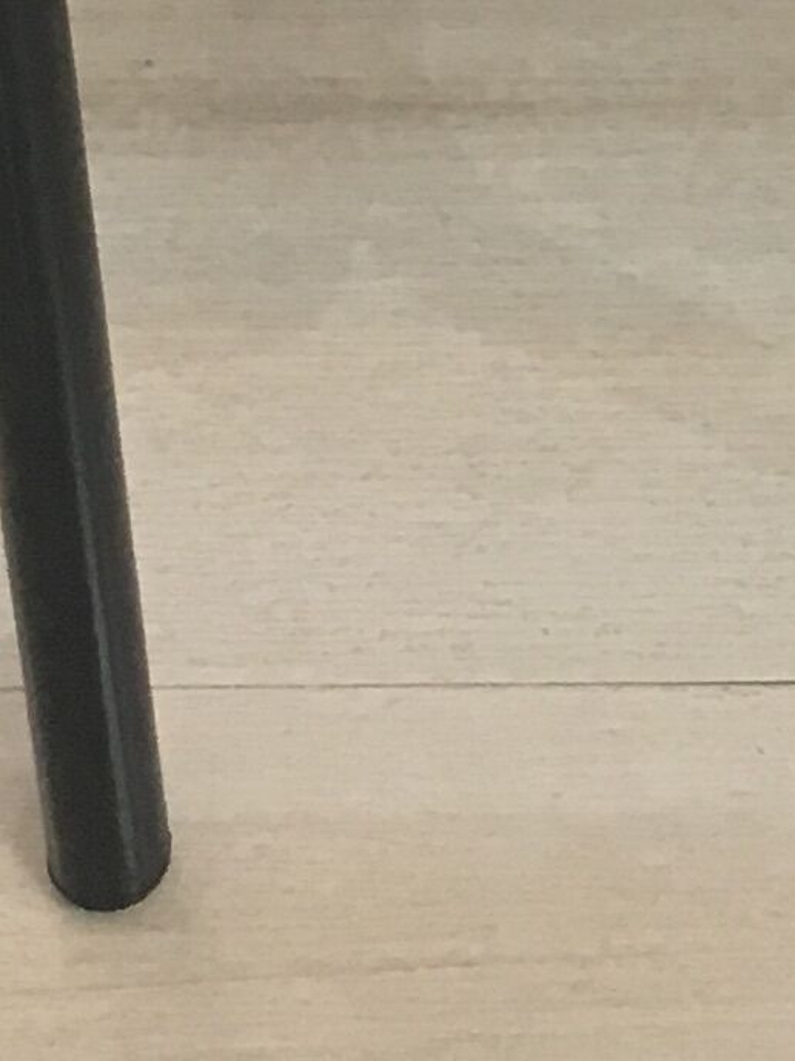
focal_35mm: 170
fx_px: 5206
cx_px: 752
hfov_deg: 8.7
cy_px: -1406
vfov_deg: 10.2
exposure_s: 1/33
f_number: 2.2
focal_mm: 4.15
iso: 80
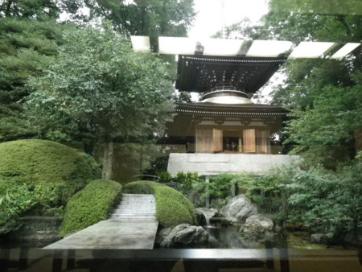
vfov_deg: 49.8
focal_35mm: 28
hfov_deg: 63.4
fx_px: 293
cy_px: 136
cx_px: 181
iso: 800
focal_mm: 5
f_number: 3.5
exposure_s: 1/30
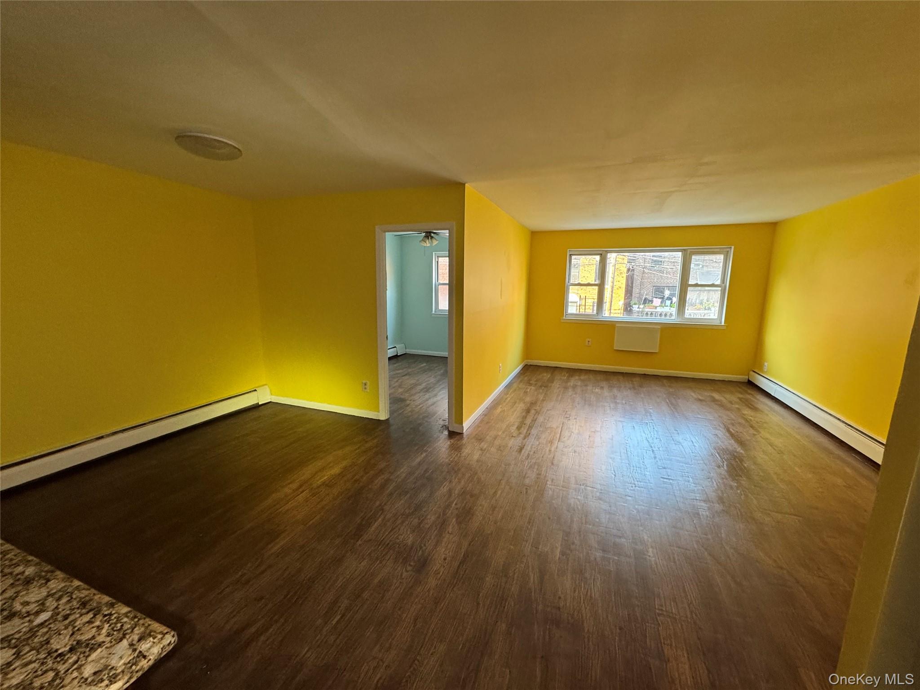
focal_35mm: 14
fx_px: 372
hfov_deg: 102.1
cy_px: 345
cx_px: 460
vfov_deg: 85.7
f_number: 2.2
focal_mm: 2.22
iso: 320
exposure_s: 1/101
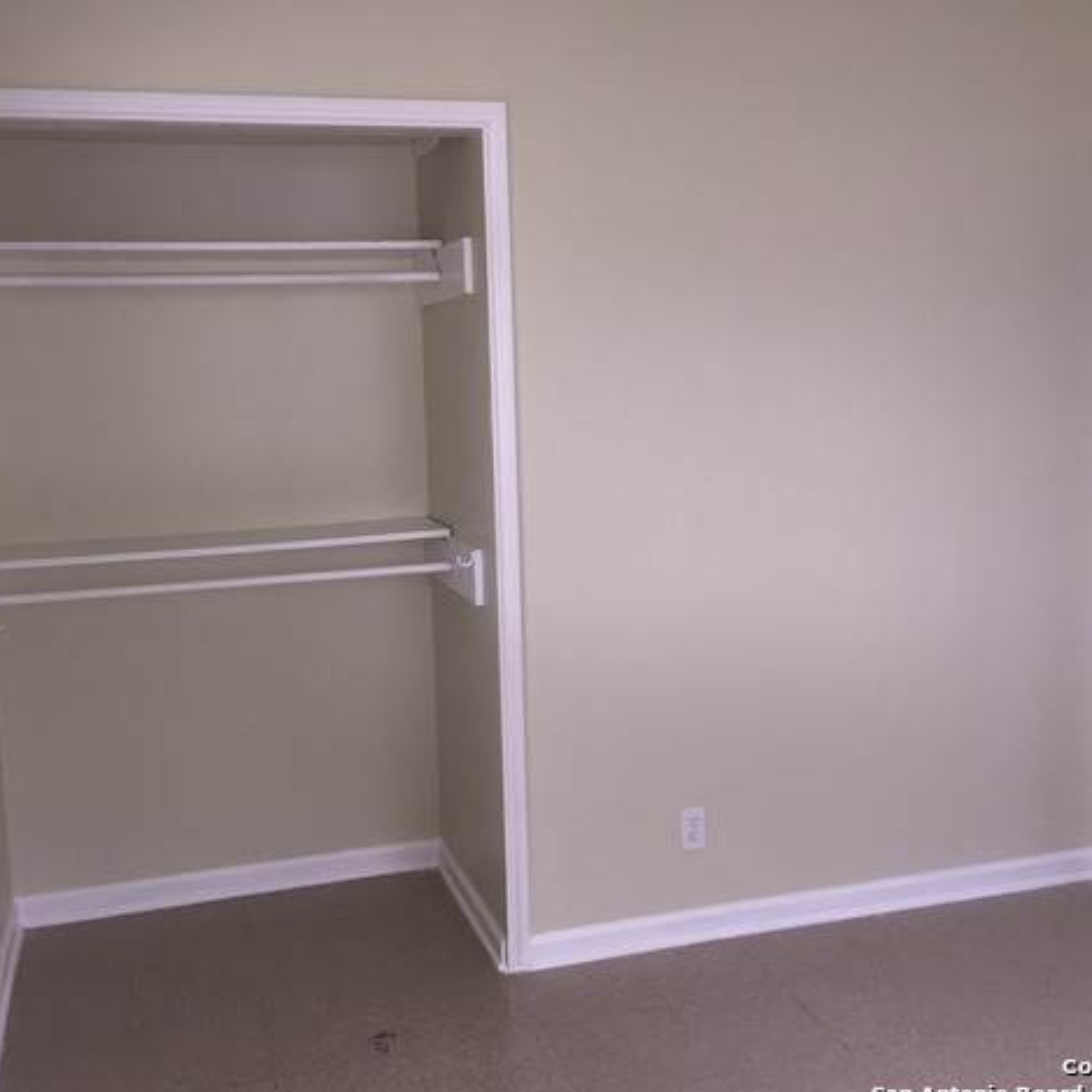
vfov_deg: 47.2
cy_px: 549
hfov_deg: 47.2
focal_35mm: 35
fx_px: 1249
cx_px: 498
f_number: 2.2
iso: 64
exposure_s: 1/30
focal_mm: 4.15
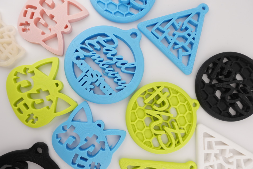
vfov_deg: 49.6
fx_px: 183
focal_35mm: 26
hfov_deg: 69.4
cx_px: 126
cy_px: 85
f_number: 4
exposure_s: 1/400
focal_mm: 9.4
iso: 125
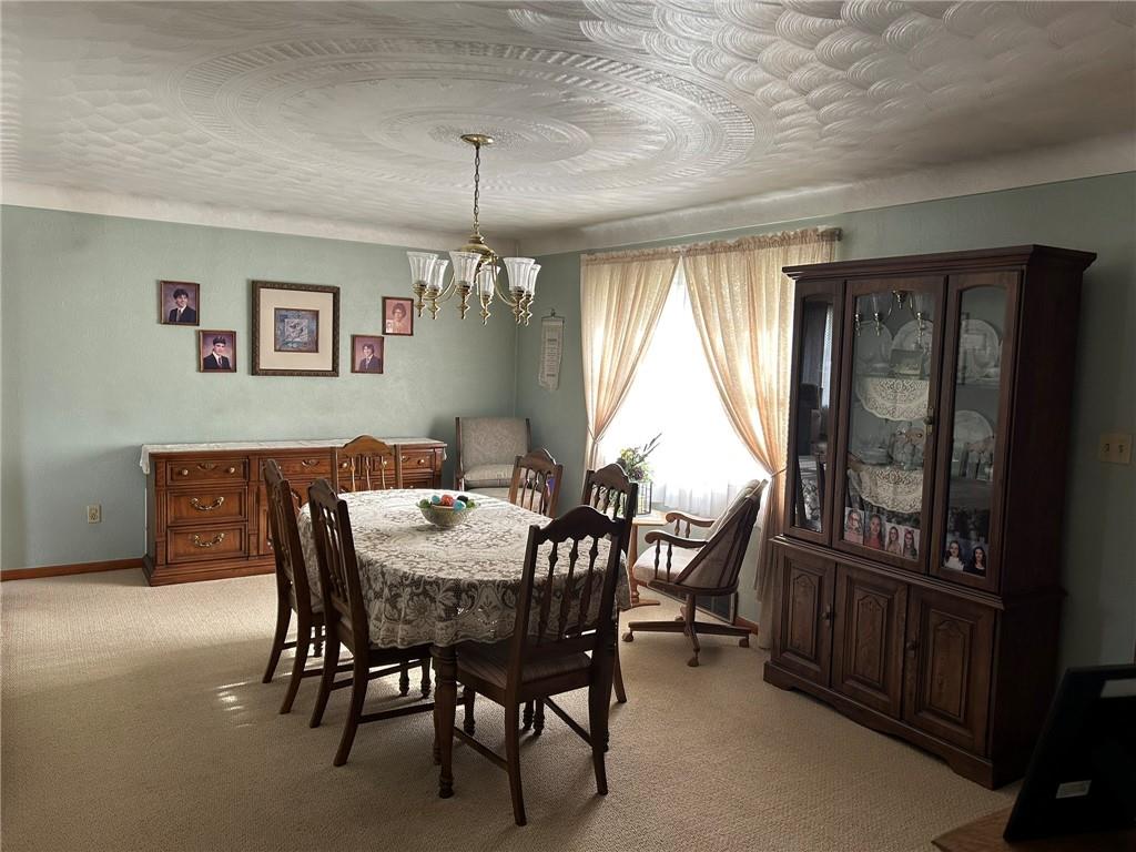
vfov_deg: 53.1
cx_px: 568
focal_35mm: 26
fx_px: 853
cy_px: 426
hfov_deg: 67.3
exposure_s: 1/60
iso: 100
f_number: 1.5
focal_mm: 5.7
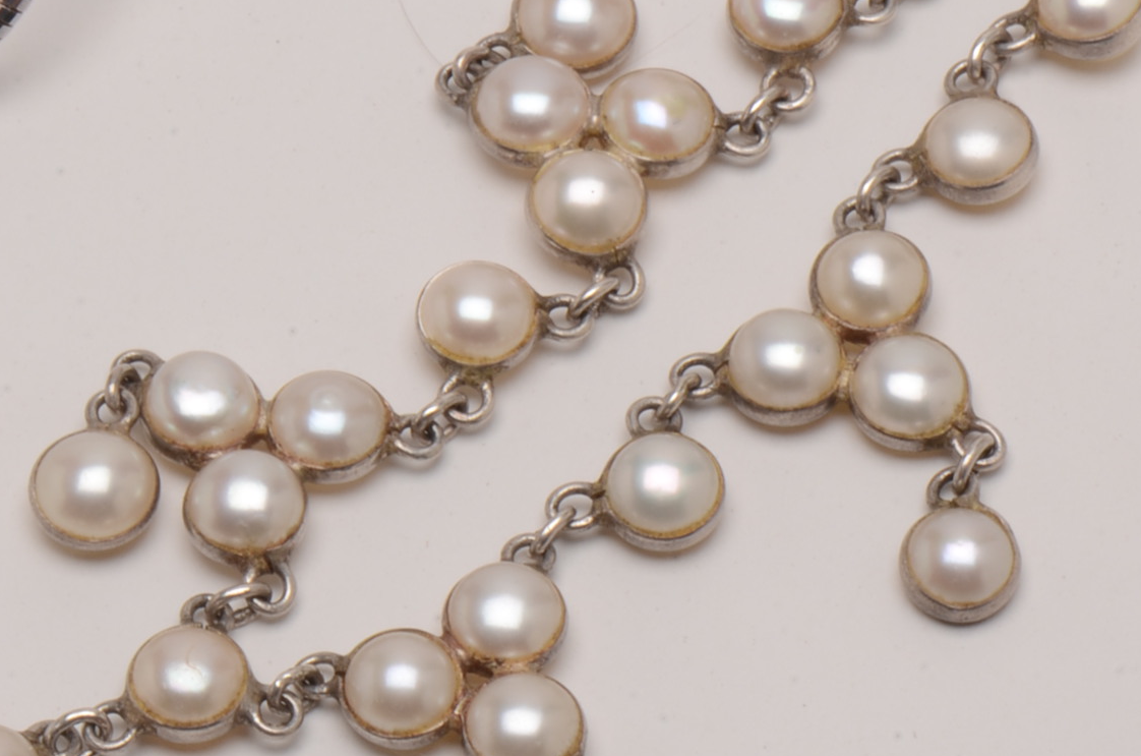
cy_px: 574
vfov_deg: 4.9
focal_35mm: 280
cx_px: 299
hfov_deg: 7.4
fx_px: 8859
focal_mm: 85
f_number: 32
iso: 100
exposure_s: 1/125
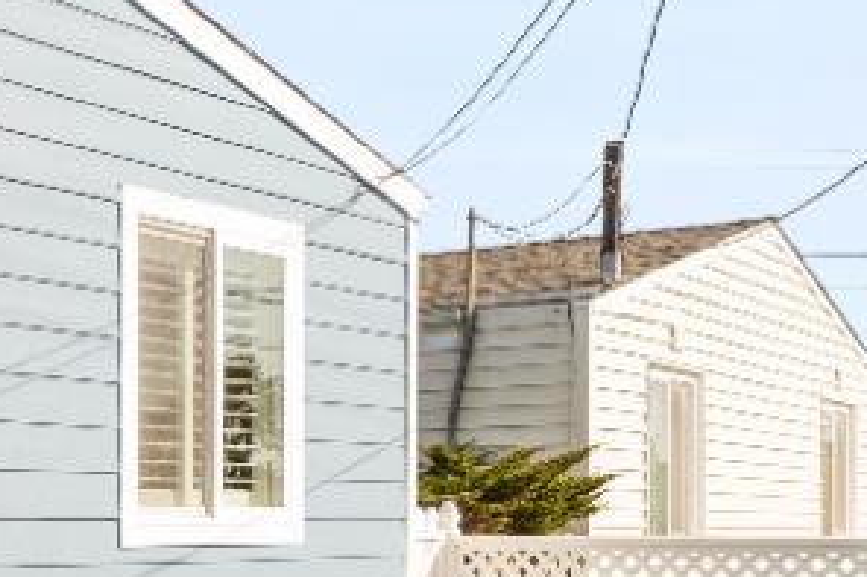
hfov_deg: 25.6
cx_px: -164
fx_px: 1709
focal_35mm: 71
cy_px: 489
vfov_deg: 18.9
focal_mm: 14
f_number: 6.3
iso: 200
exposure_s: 1/640
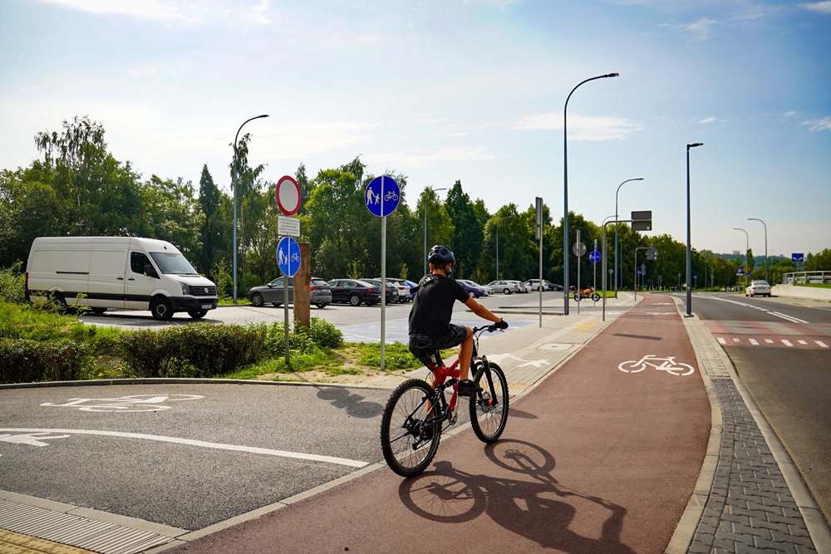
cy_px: 277
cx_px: 416
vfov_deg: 51.3
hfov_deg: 71.5
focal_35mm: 25
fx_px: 577
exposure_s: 1/800
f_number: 5
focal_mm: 17
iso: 100
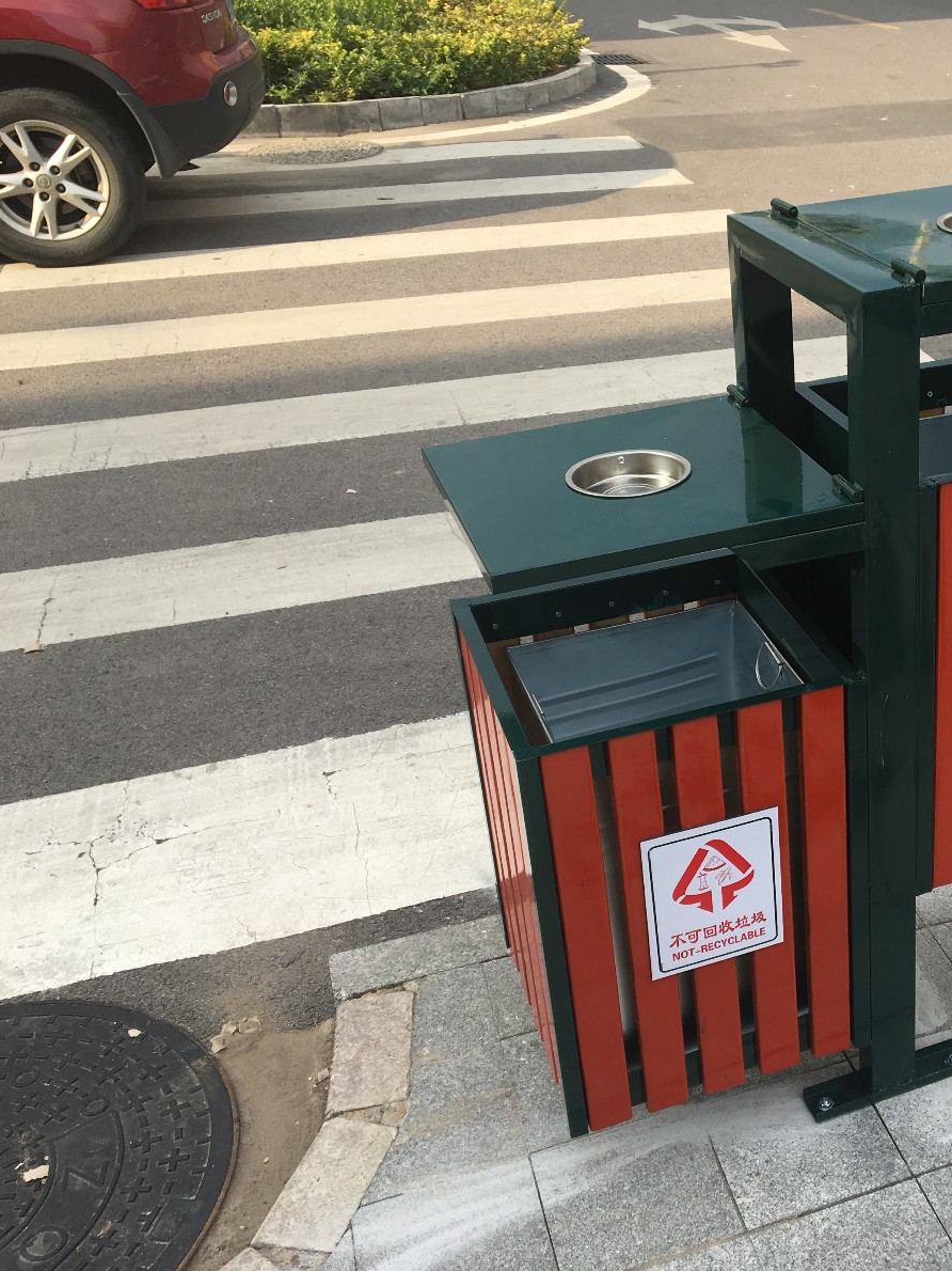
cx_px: 838
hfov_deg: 34.9
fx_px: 1431
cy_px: 640
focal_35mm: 39
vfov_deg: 47.9
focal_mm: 4.15
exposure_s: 1/582
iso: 25
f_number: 2.2
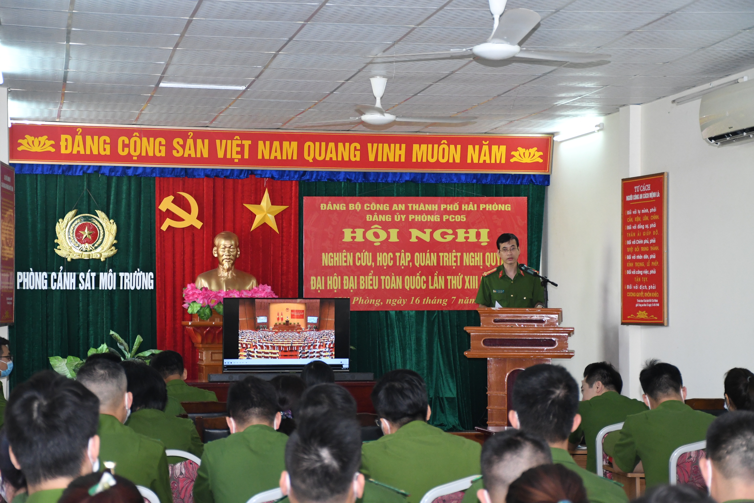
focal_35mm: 84
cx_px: 377
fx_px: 1759
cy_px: 252
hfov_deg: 24.2
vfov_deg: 16.3
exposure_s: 1/200
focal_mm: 56
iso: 2000
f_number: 4.8
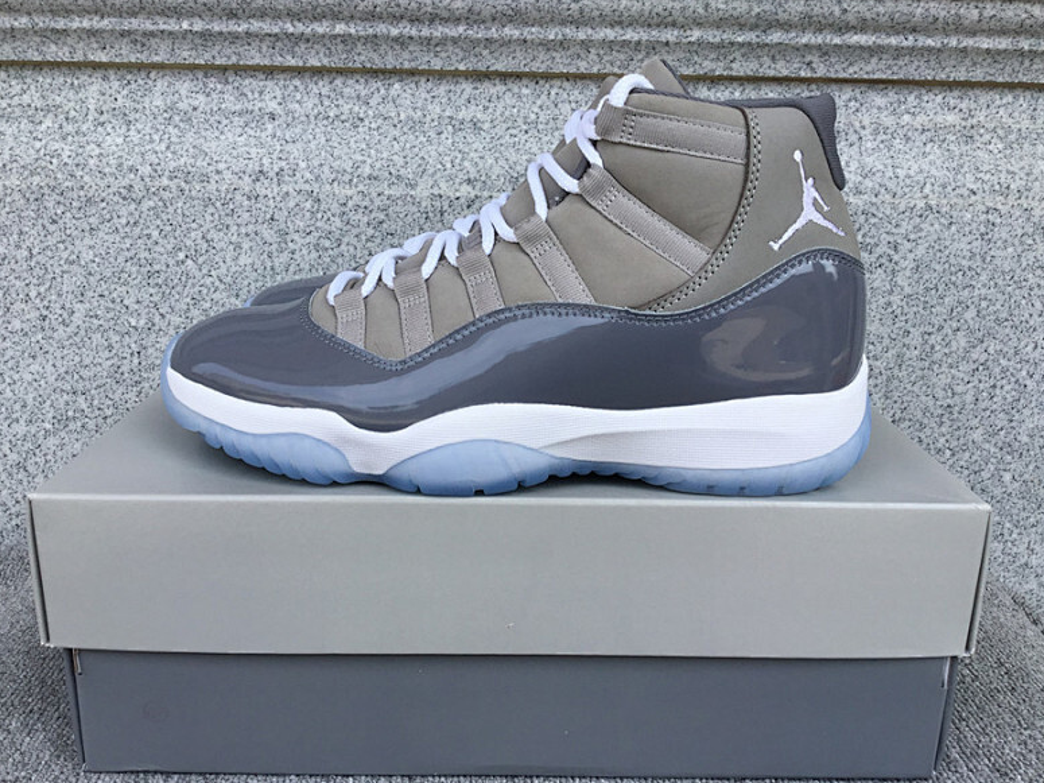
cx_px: 516
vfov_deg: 44.1
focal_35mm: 32
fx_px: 965
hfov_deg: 56.8
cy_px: 400
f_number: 2.4
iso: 25
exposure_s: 1/482
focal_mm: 3.3
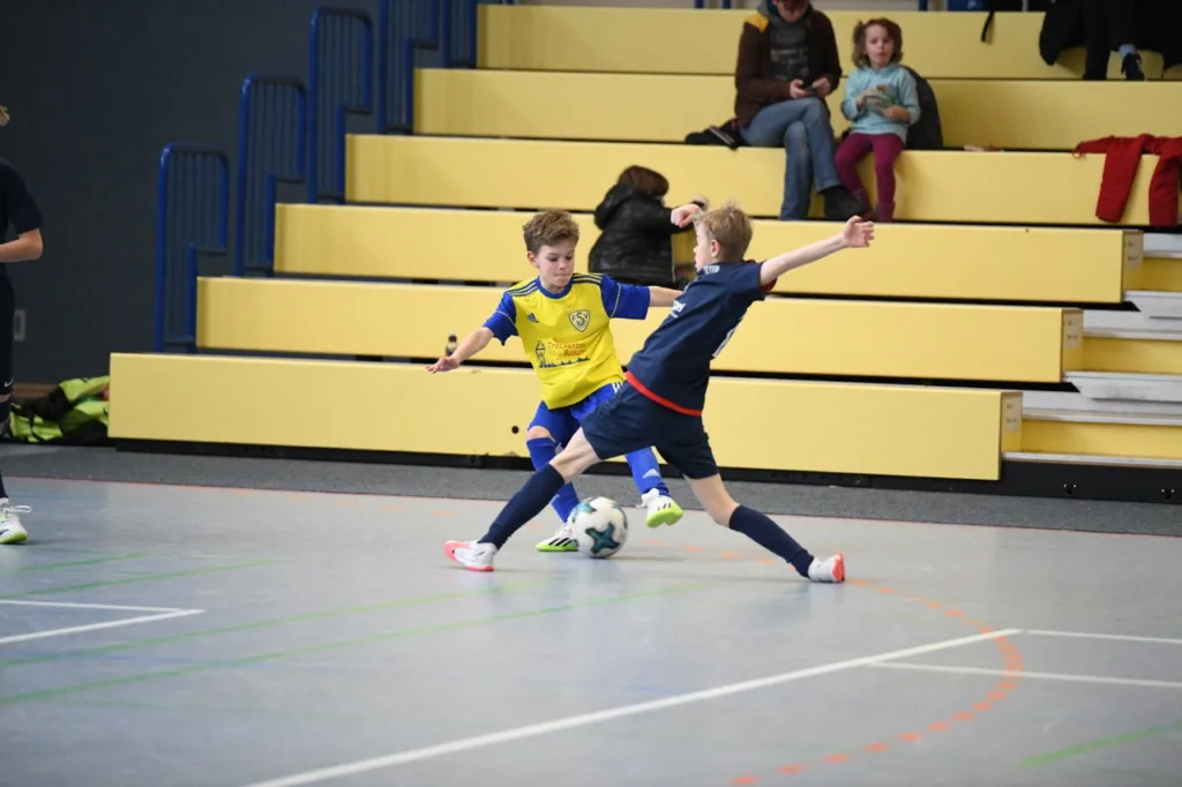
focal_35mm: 185
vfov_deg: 7.4
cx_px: 591
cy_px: 394
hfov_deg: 11.1
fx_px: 6072
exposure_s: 1/1600
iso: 8000
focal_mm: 185
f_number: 2.8
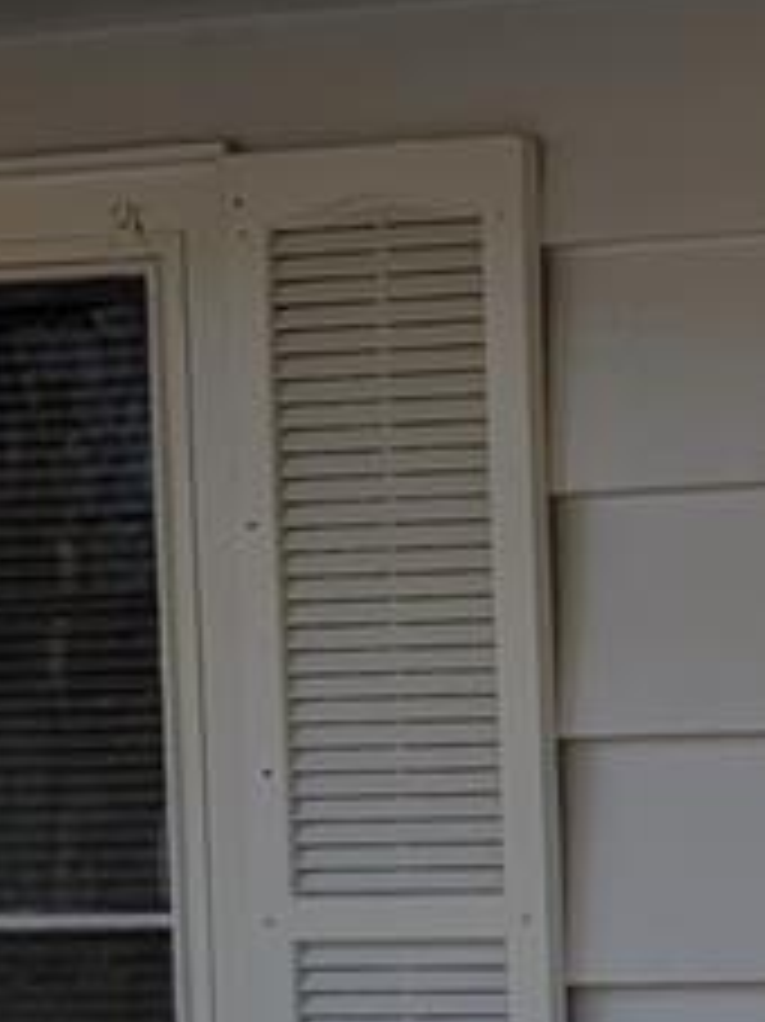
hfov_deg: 10.1
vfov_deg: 14.9
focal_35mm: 127
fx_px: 3746
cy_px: 1274
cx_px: 1852
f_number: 1.68
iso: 22
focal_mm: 6.9
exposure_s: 1/592
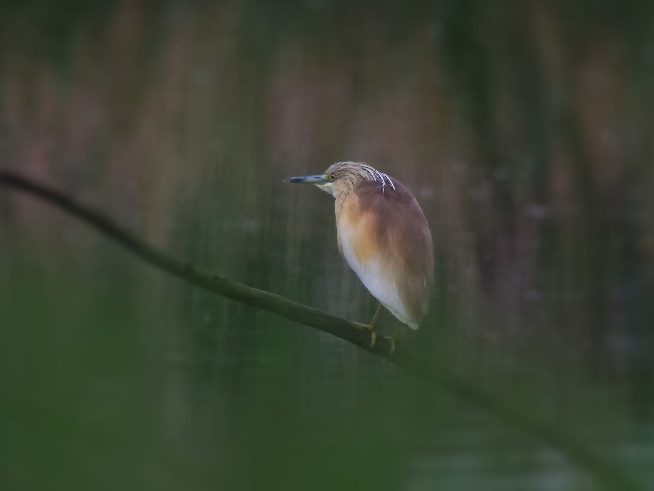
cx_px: 327
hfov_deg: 2.5
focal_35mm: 800
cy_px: 246
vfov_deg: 1.9
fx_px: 15117
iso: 800
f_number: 6.3
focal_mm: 400
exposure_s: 1/200
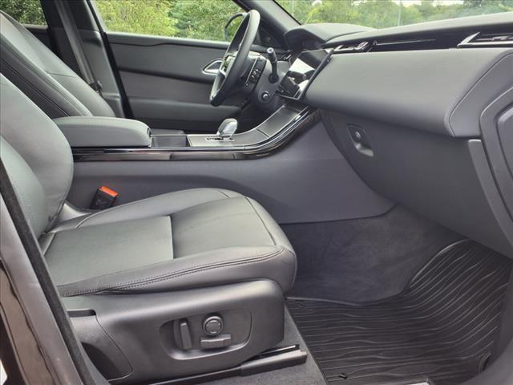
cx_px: 256
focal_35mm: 27
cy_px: 192
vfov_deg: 51.4
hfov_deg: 65.3
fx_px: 400
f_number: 1.9
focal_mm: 3.58
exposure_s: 1/120
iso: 40
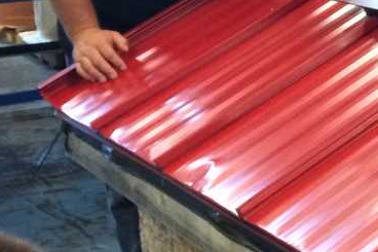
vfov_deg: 12.1
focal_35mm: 113
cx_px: 650
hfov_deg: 15.8
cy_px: 101
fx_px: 1186
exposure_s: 1/24
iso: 320
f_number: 2.2
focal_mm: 4.12
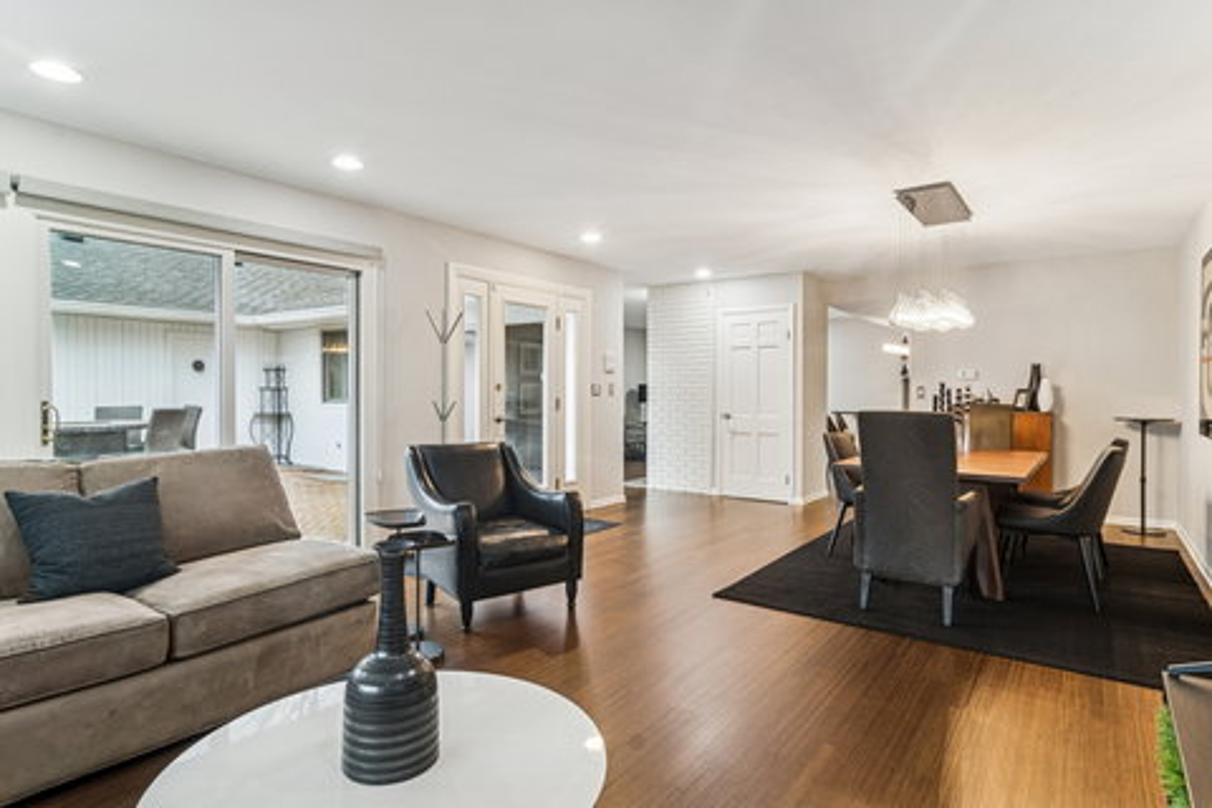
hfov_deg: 90.0
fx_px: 606
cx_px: 606
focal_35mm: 18
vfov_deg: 67.4
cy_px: 404
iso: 200
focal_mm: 12
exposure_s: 1/2.5
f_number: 8
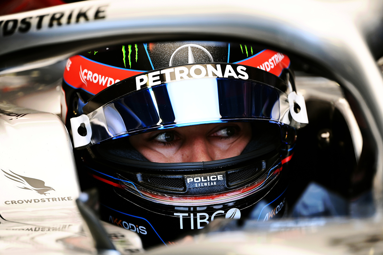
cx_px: 192
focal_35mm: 400
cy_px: 128
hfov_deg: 5.2
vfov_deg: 3.4
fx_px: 4255
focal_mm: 400
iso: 1600
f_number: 4
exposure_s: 1/500
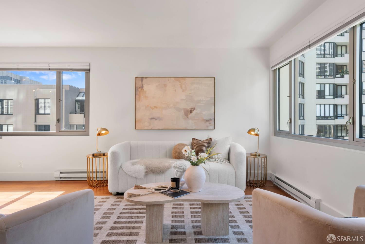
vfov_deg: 59.5
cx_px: 182
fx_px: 213
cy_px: 122
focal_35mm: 21
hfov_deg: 81.2
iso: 320
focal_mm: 21
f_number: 16
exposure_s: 1/8
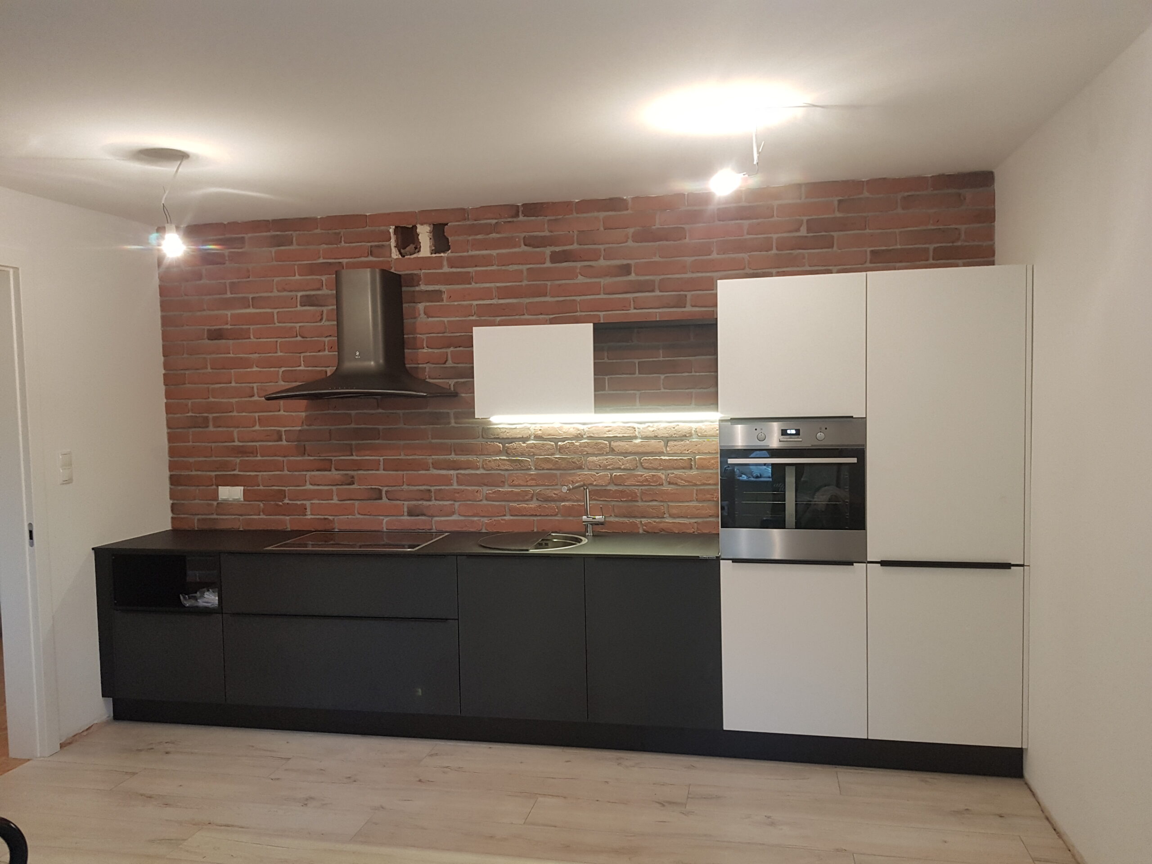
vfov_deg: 53.1
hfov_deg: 67.3
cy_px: 432
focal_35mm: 26
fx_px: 865
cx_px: 576
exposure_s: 1/50
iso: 160
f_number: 1.7
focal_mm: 4.2
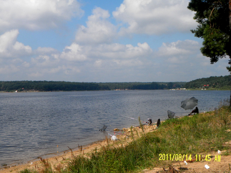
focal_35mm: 58
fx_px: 387
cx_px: 116
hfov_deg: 33.2
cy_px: 86
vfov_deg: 25.2
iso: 80
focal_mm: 10.3
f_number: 5.6
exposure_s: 1/400
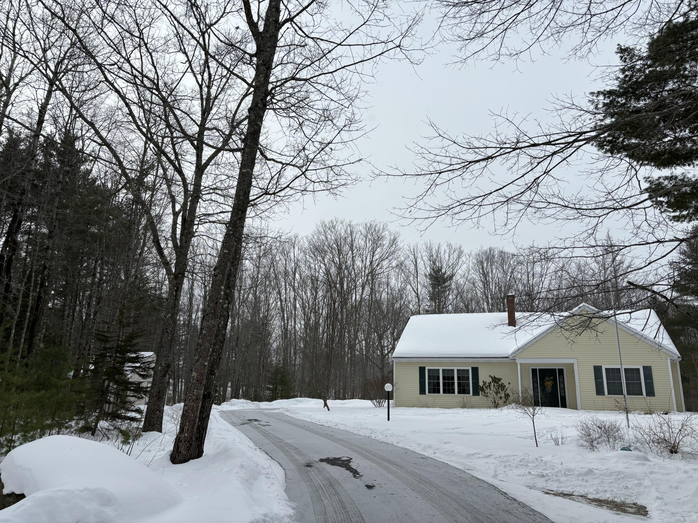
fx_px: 524
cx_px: 349
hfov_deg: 67.3
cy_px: 262
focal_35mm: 26
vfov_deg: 53.1
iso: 50
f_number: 1.6
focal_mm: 5.96
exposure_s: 1/5076
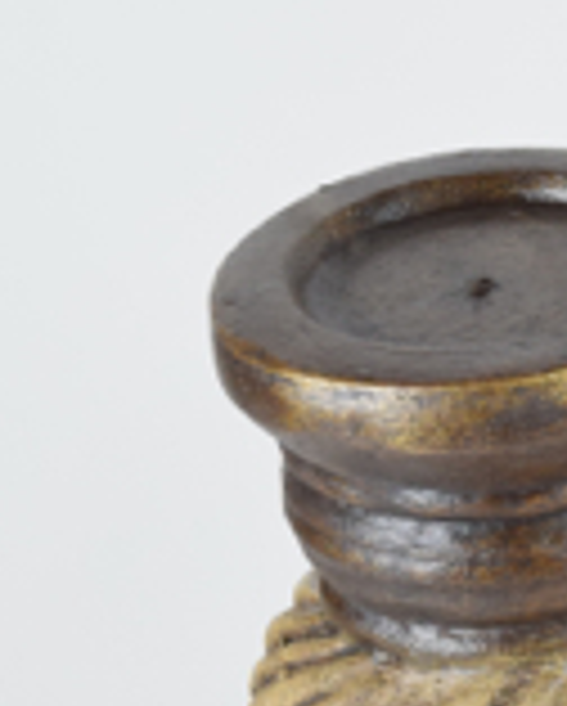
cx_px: 1404
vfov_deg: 11.1
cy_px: 726
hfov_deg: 8.2
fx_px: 3601
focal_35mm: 172
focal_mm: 30
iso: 800
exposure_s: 1/125
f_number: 8
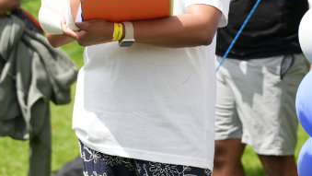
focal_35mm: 221
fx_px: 1829
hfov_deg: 9.7
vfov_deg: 5.5
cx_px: 124
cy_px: 41
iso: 250
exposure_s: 1/3200
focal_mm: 70
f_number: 2.8
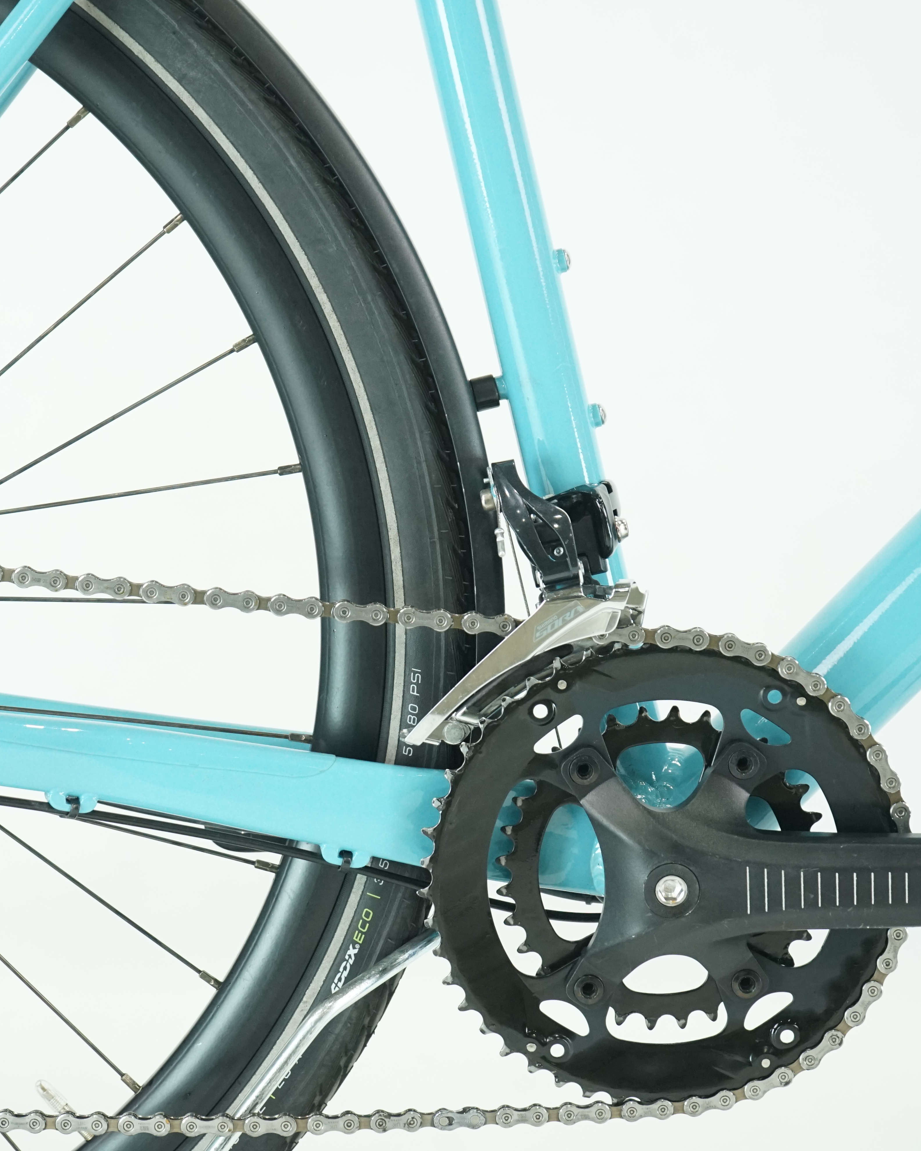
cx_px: 295
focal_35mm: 85
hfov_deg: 18.0
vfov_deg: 22.5
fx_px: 2896
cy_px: 574
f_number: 5.6
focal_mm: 60
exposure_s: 1/200
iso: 2500
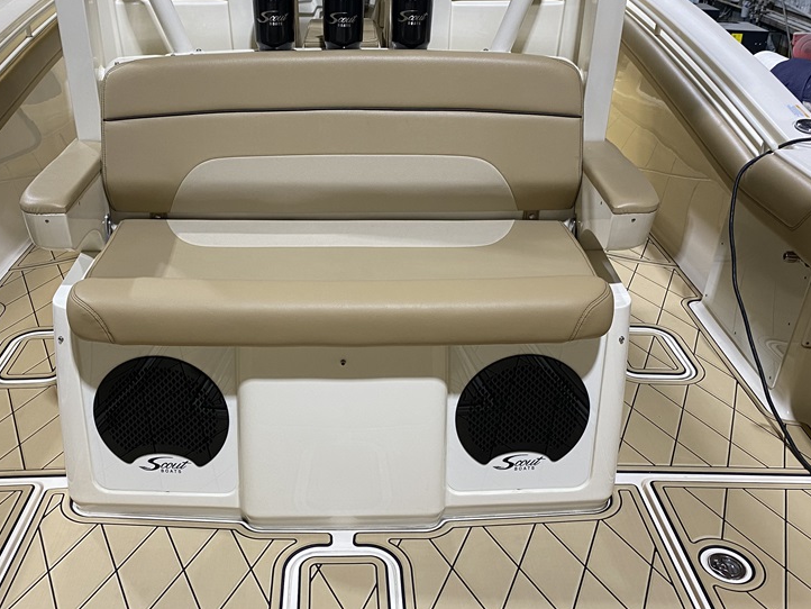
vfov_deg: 39.5
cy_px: 235
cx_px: 354
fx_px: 844
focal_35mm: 36
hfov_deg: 51.2
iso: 80
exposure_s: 1/60
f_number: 1.8
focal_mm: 4.25
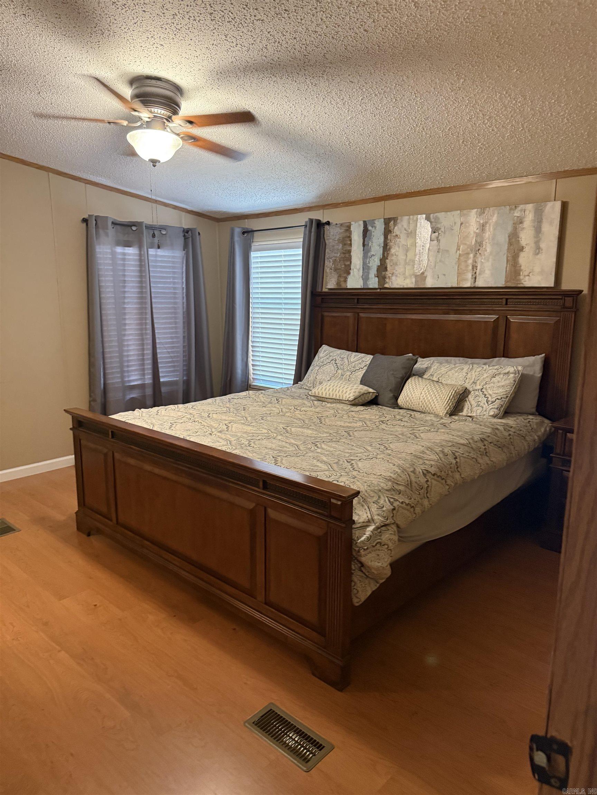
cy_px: 398
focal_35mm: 24
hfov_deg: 56.8
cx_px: 298
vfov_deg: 71.6
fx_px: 552
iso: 500
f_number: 1.78
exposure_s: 1/60
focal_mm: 6.76
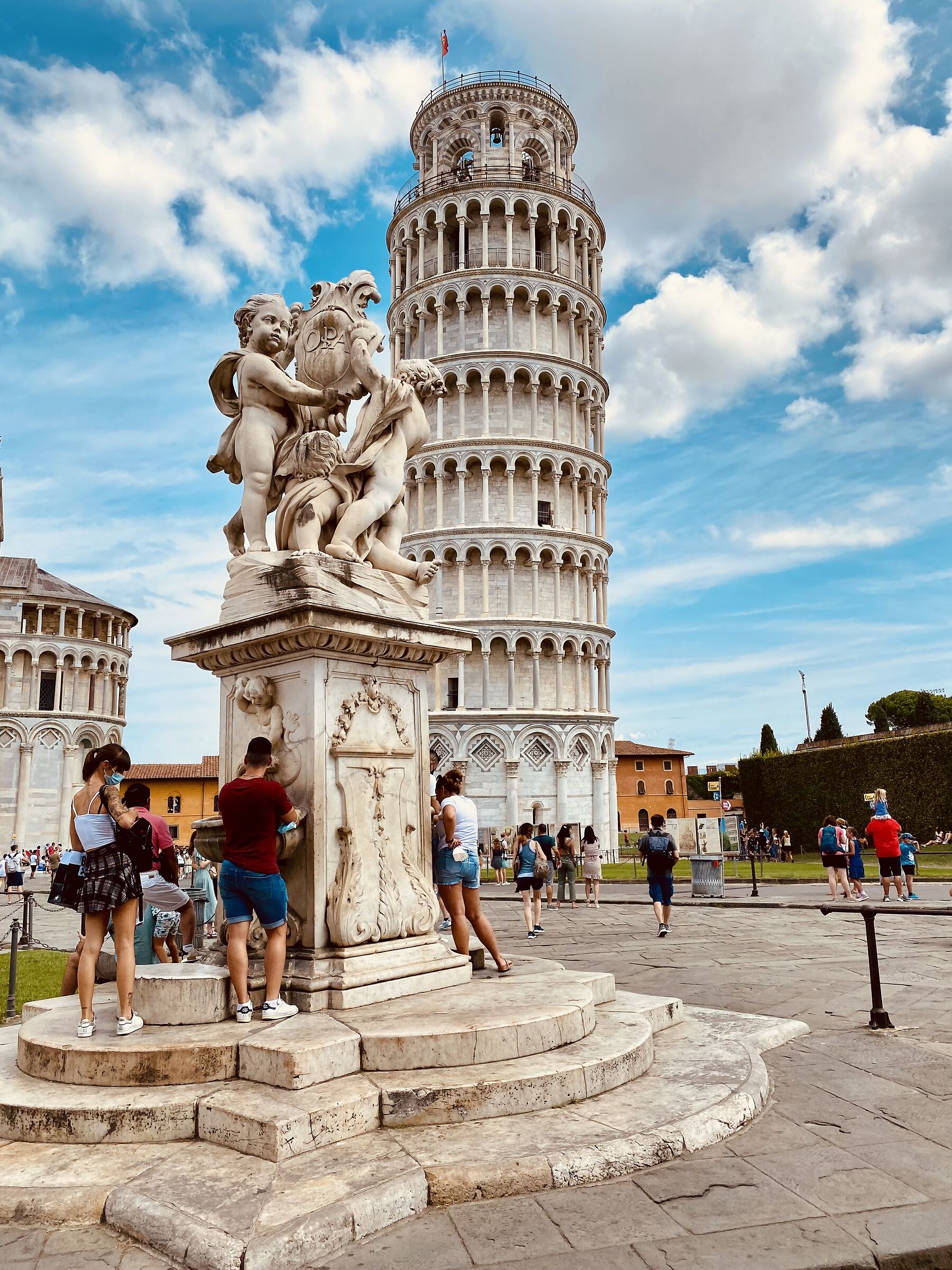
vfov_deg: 67.3
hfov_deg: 53.1
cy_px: 635
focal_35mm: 26
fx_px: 953
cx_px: 476
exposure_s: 1/4115
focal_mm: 4.25
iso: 32
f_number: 1.8
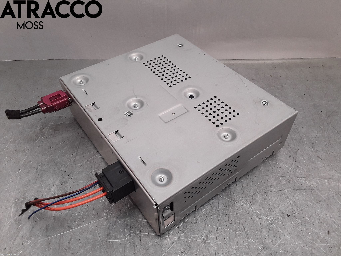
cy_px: 128
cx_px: 170
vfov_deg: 49.7
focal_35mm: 28
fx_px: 276
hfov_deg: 63.4
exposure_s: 1/100
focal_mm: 2.91
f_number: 1.9
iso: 40
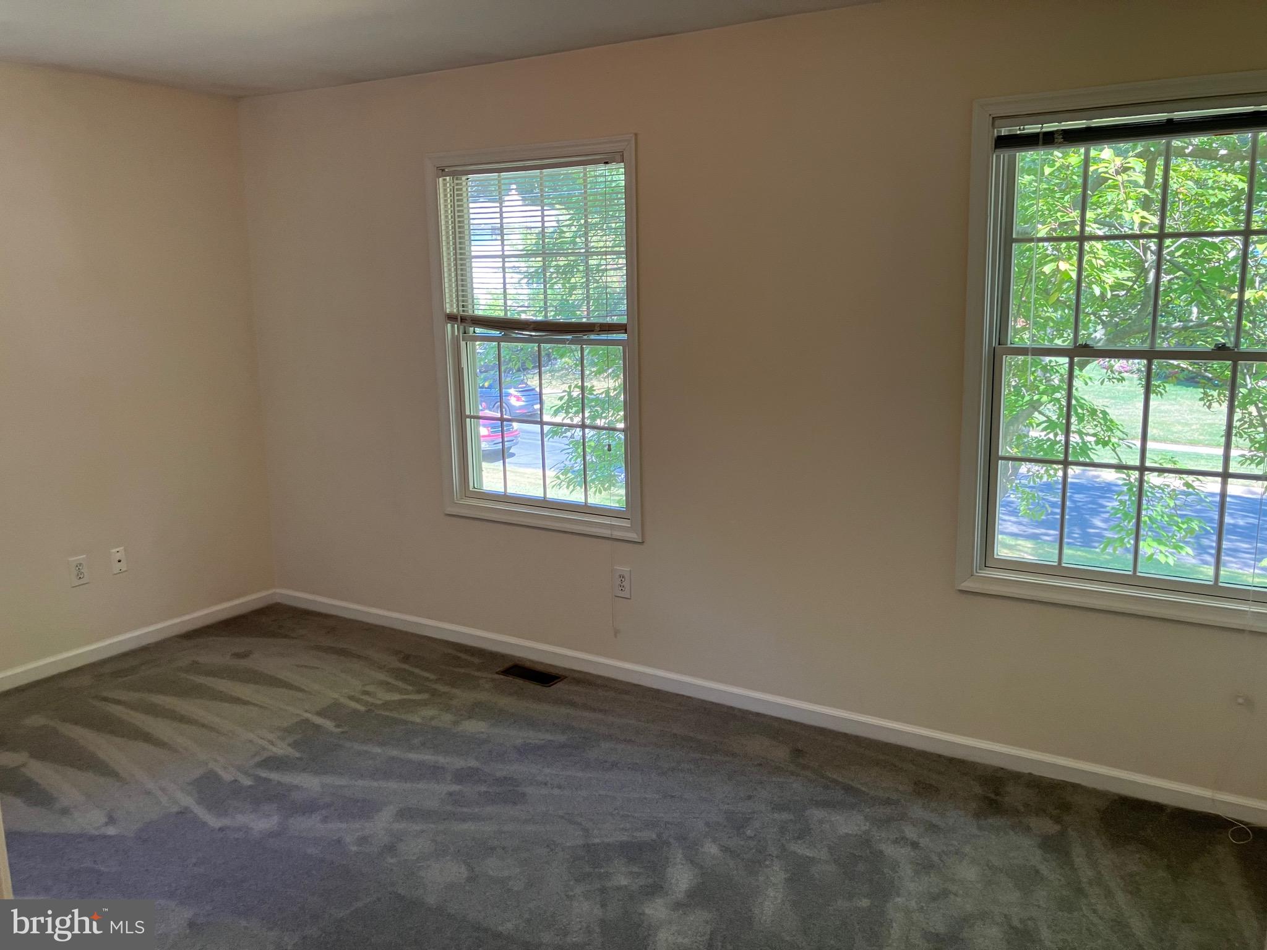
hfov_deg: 63.4
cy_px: 475
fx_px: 1025
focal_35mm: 28
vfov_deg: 49.7
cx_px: 634
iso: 80
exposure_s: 1/72
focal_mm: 3.99
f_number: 1.8
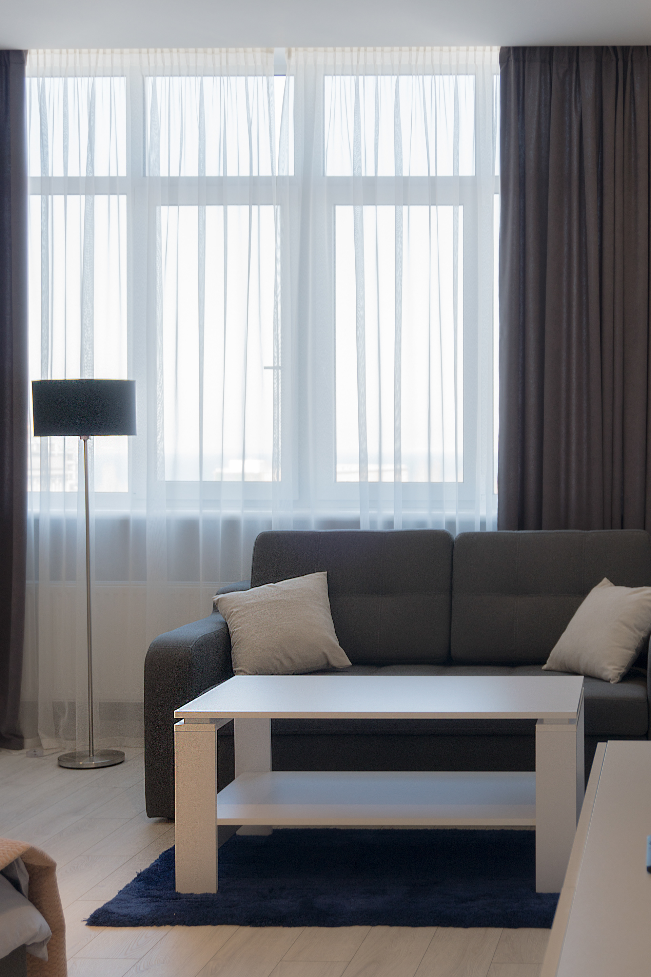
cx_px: 326
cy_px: 488
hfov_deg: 27.3
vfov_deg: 40.0
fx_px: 1343
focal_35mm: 50
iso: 100
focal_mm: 33
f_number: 5
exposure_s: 1/30
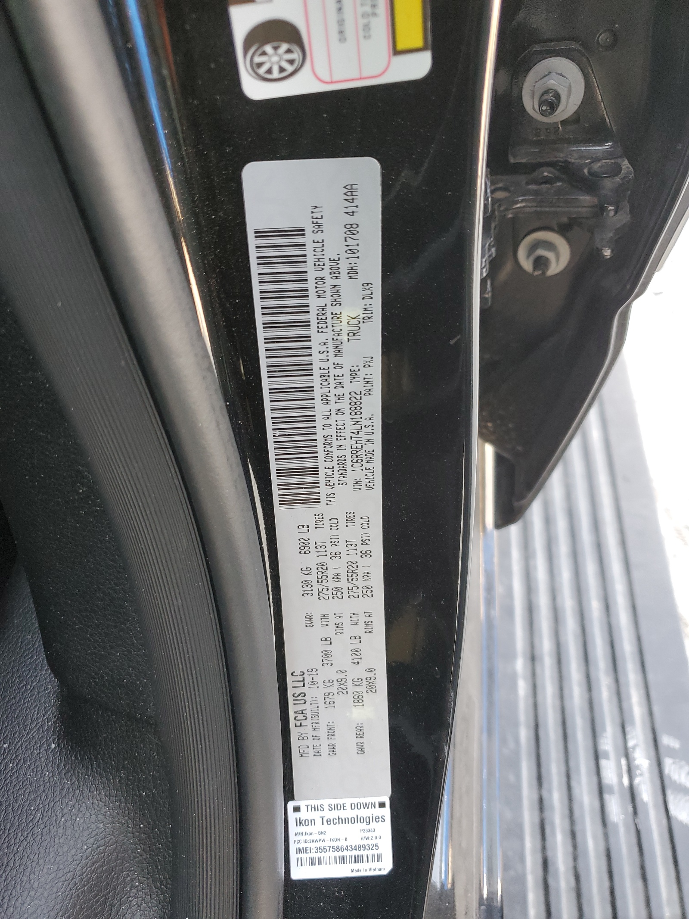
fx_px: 690
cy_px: 460
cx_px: 344
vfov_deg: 67.3
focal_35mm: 26
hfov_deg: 53.1
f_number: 1.5
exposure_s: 1/120
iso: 99
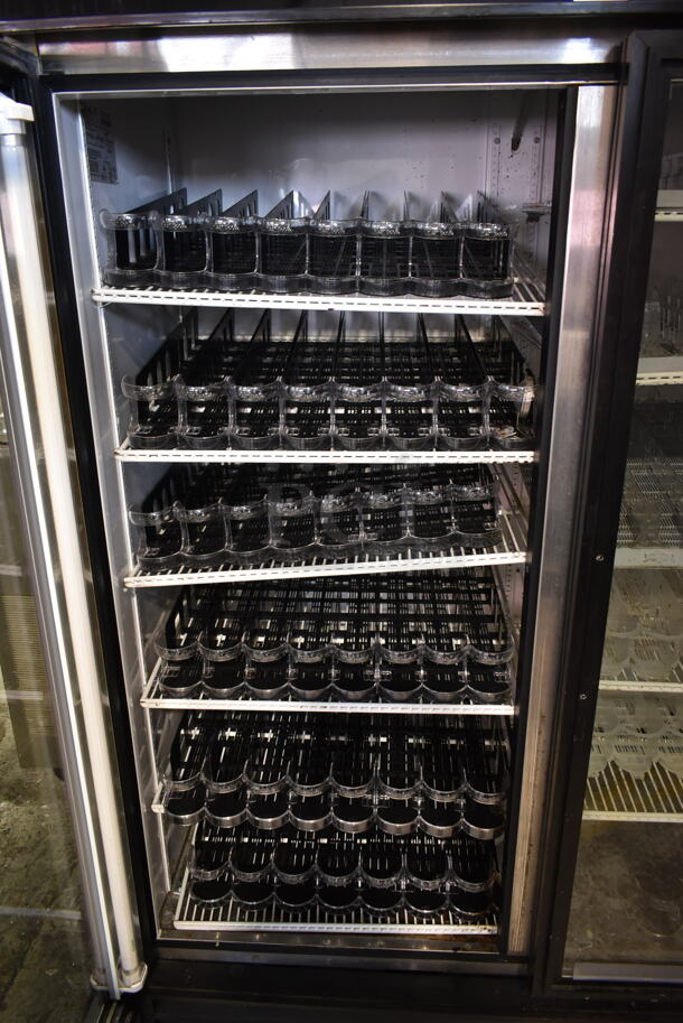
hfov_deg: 48.0
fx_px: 767
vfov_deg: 67.3
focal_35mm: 27
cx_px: 342
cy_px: 512
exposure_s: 1/30
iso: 1000
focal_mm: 18
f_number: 3.5
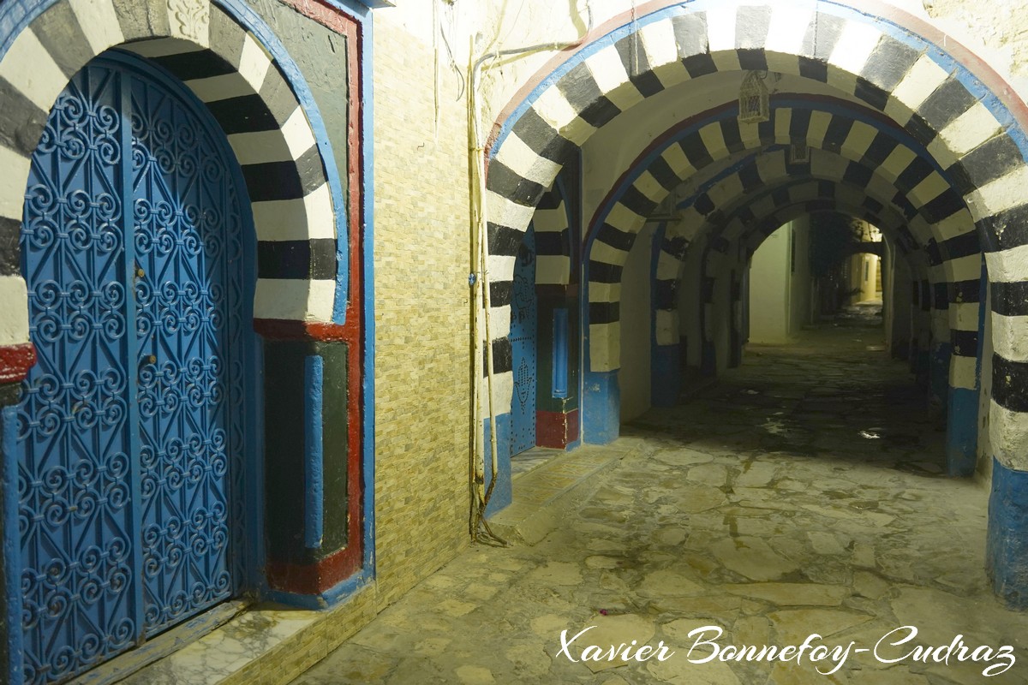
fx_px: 799
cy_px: 342
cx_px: 514
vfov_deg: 46.4
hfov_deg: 65.5
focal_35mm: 28
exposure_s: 1/30
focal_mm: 28
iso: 1600
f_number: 2.8
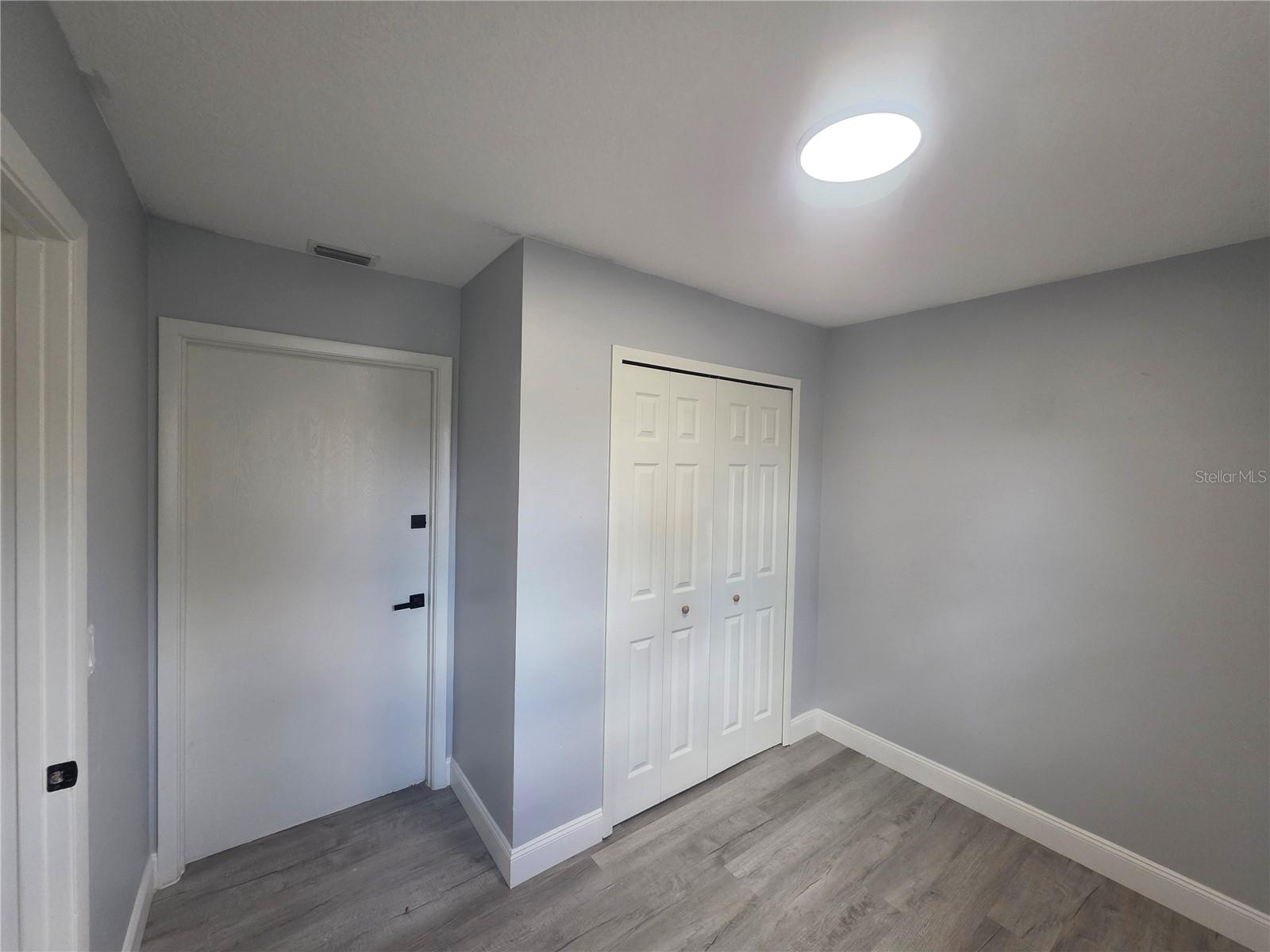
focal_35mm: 13
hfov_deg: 106.2
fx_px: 477
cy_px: 476
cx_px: 635
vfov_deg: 89.9
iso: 250
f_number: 1.9
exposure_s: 1/120
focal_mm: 2.2
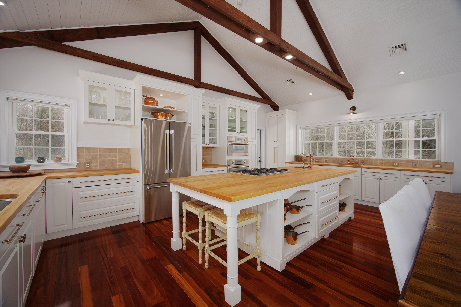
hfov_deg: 102.3
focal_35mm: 14
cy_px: 154
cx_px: 230
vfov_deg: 79.2
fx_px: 186
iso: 400
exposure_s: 1/10
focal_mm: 14.5
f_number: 7.1
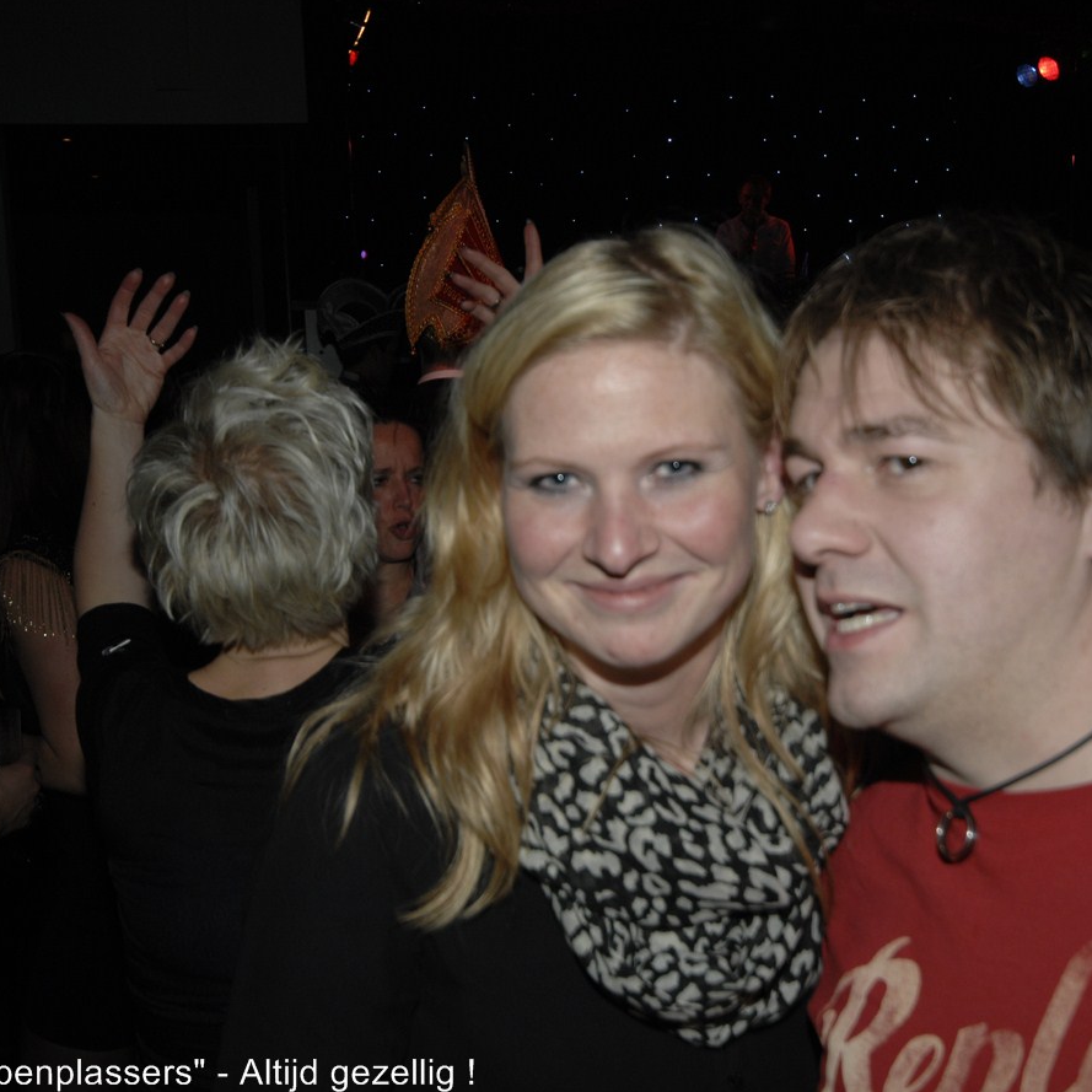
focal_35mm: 45
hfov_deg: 37.8
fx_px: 1593
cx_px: 610
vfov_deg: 37.8
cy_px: 547
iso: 250
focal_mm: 23
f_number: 5.6
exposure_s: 1/125
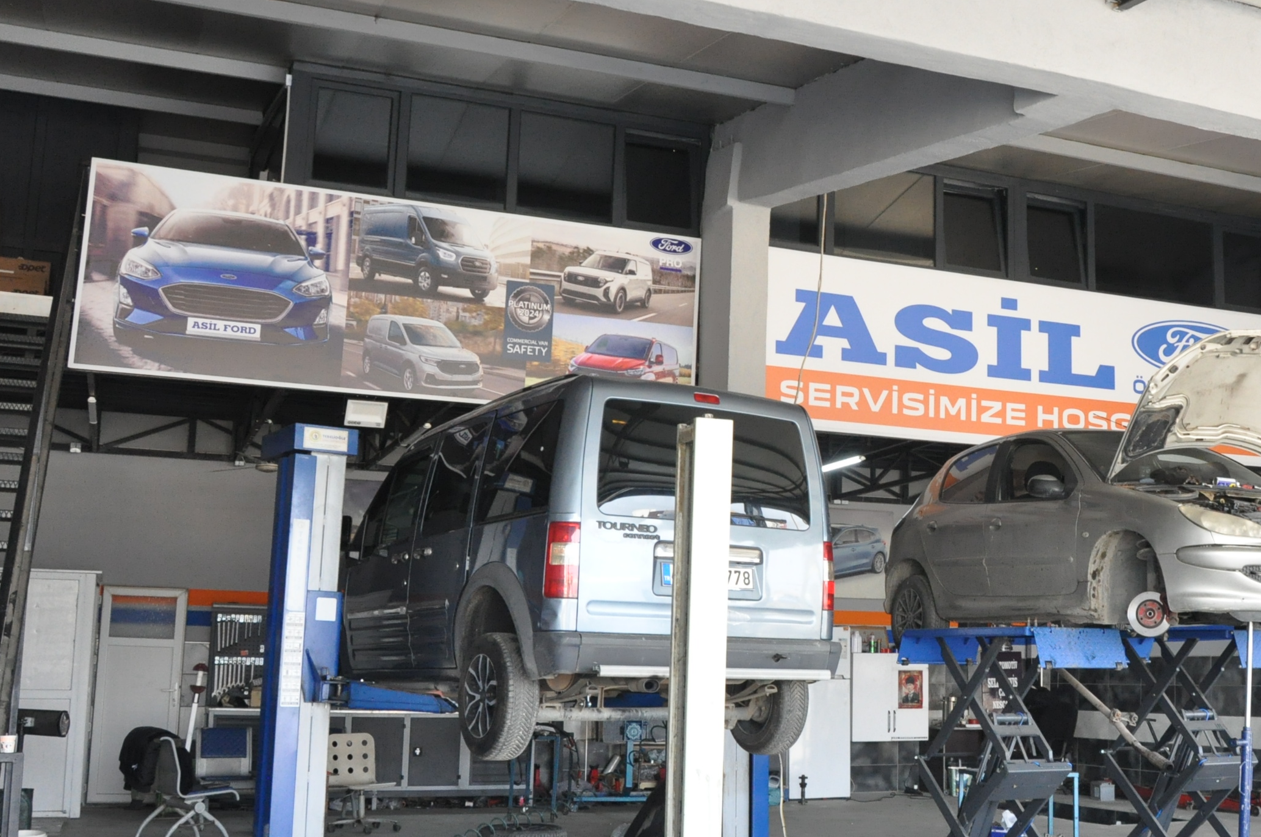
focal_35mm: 42
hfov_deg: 45.3
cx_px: 899
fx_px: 1469
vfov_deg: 31.8
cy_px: 437
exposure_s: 1/80
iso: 1600
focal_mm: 18
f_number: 9
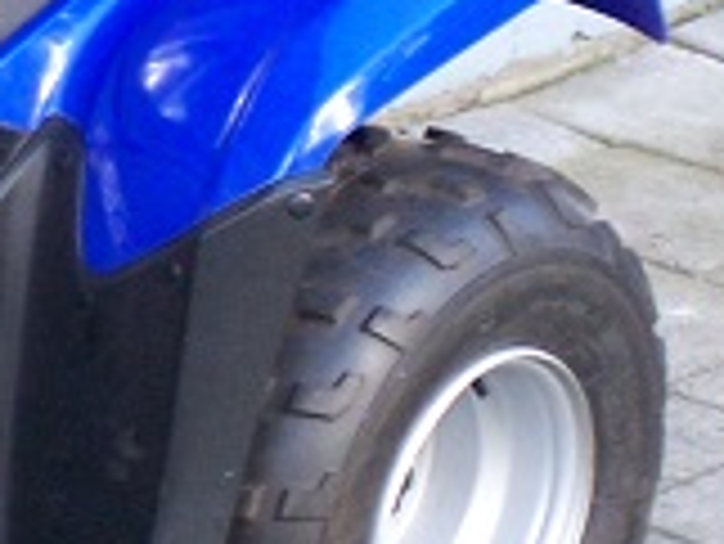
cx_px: -441
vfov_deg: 4.7
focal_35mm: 317
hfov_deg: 6.2
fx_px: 6635
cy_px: 200
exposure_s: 1/60
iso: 160
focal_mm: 12.4
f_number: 4.2
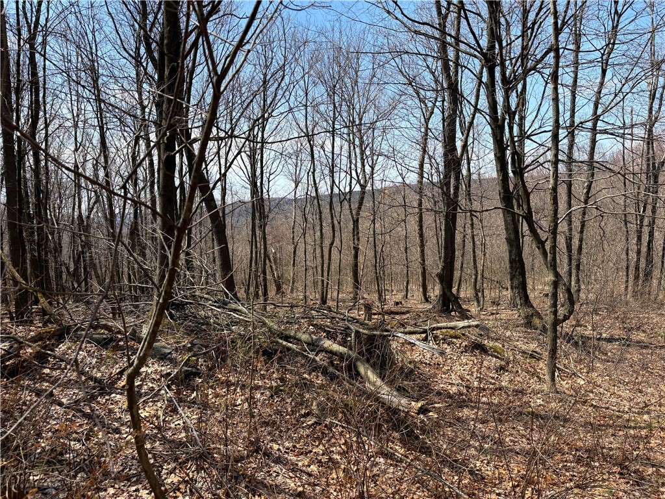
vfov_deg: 53.1
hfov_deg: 67.3
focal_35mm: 26
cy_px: 250
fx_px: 499
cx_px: 332
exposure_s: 1/1642
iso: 50
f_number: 1.6
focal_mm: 5.96
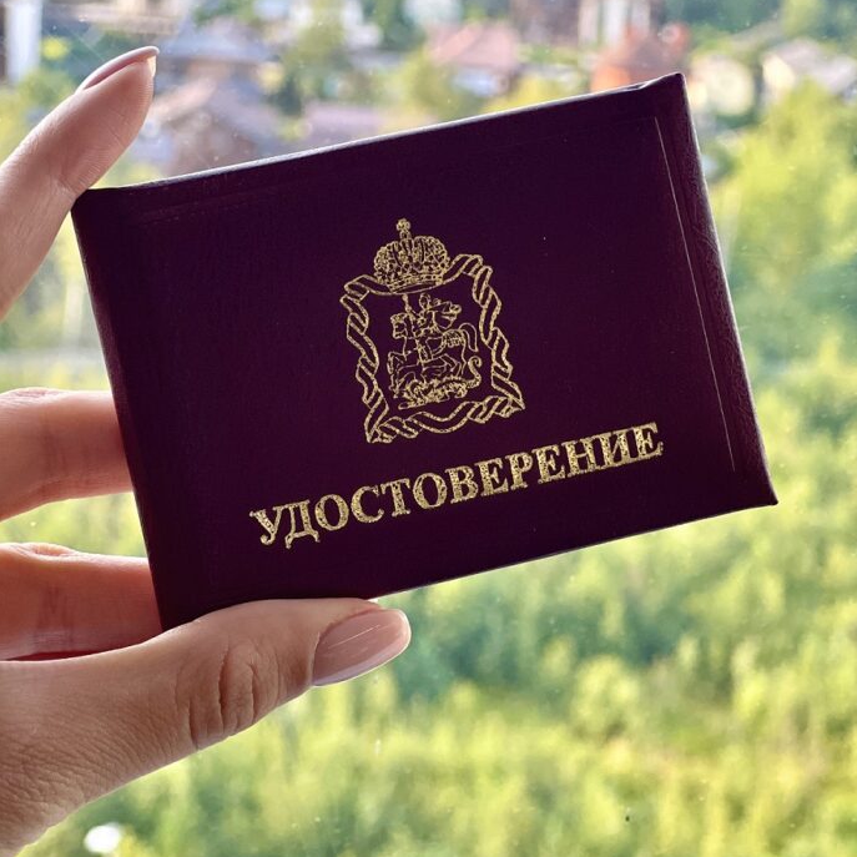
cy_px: 374
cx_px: 433
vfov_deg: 18.9
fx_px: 2577
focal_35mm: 92
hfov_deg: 18.9
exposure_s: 1/121
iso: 160
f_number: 2.8
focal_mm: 9
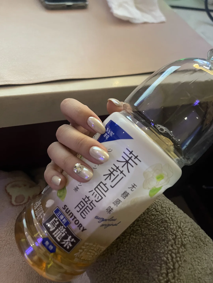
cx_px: 106
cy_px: 142
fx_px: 205
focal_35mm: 25
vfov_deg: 69.4
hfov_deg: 54.9
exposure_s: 1/31
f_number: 1.6
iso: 640
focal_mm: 5.1
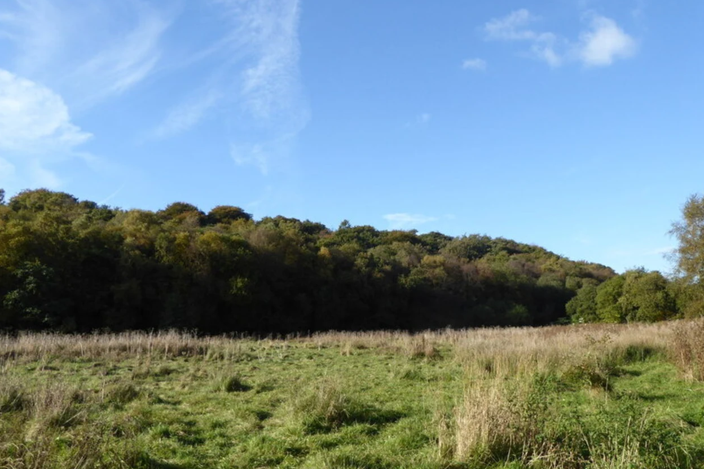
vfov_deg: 43.4
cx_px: 372
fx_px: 587
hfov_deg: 61.9
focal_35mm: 30
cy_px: 277
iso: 100
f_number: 3.3
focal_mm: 4.3
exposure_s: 1/640
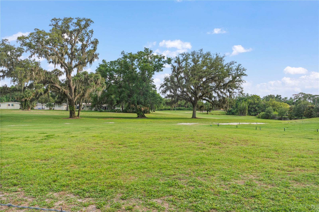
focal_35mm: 30
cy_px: 106
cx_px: 160
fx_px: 266
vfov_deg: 43.6
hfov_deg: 61.9
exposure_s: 1/160
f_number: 5.6
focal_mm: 20
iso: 100
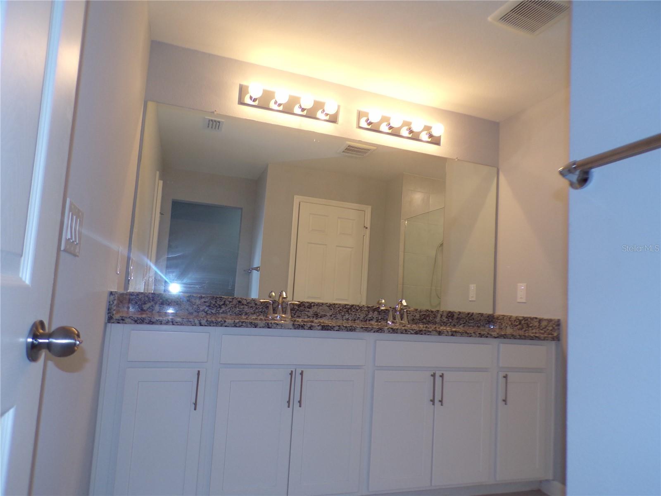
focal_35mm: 24
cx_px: 330
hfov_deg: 71.6
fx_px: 458
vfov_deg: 56.8
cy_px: 248
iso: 119
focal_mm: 4.3
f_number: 3
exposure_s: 1/34
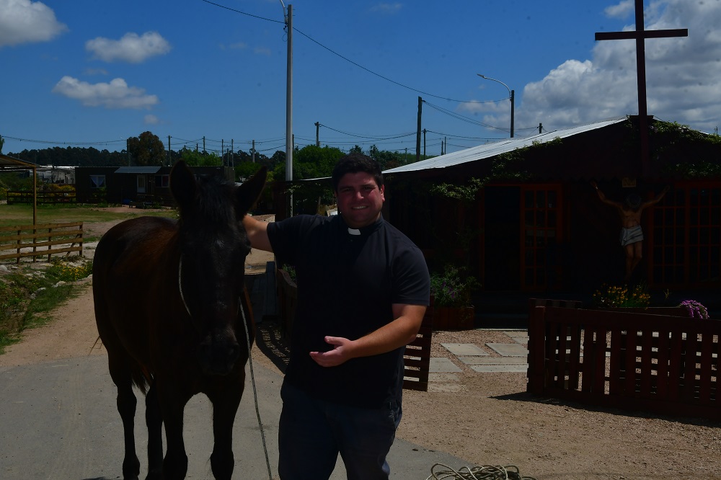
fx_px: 931
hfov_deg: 42.3
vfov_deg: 28.9
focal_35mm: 46
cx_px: 360
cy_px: 240
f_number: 20
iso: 160
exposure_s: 1/250
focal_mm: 31
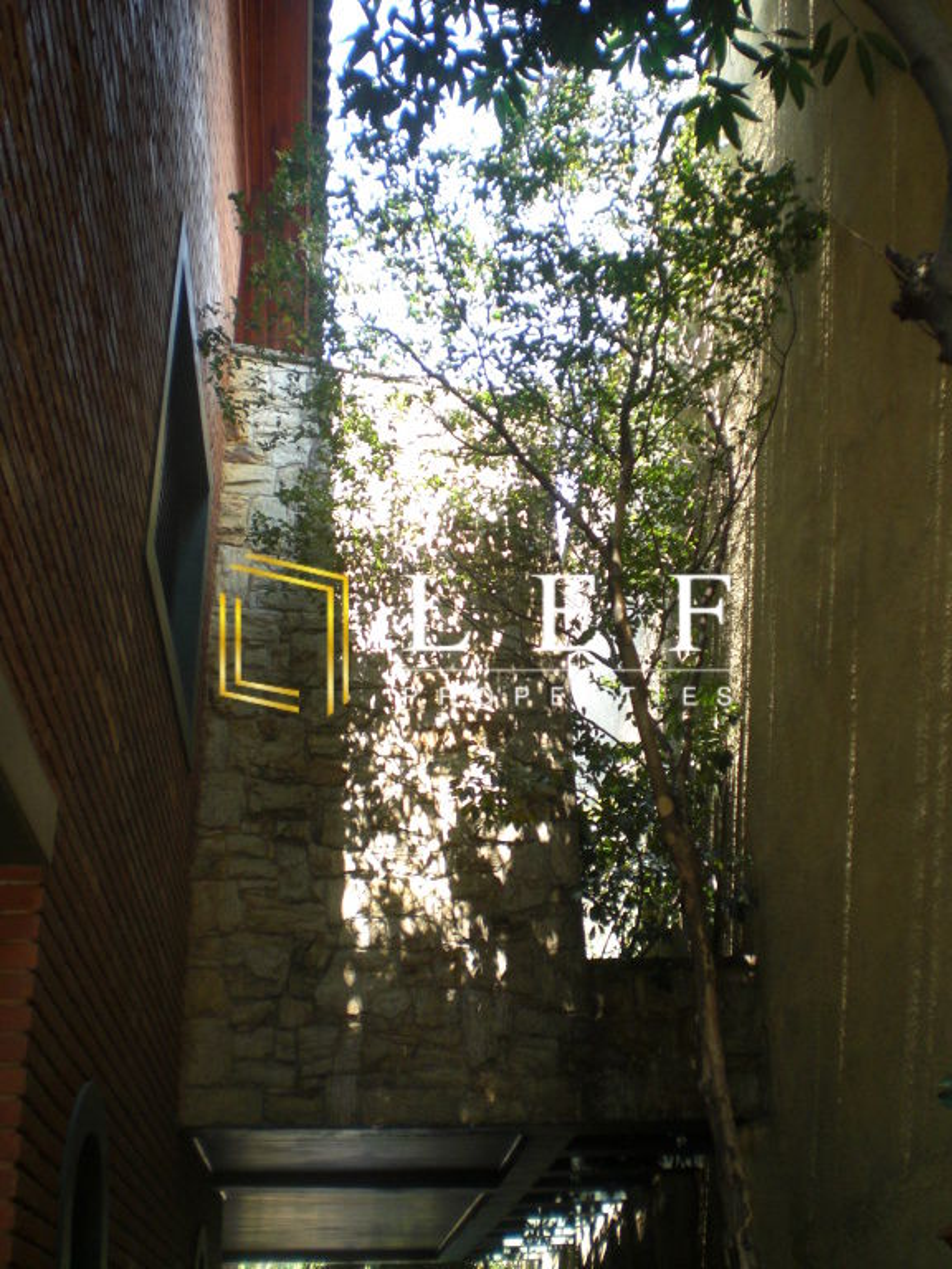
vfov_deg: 49.0
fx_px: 1393
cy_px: 634
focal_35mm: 38
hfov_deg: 37.7
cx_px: 476
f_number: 3.1
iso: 100
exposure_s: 1/60
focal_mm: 6.3
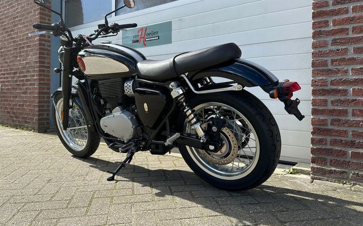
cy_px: 95
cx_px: 180
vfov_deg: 47.4
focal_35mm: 26
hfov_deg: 70.4
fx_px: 257
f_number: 1.78
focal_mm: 6.86
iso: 80
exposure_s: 1/1988
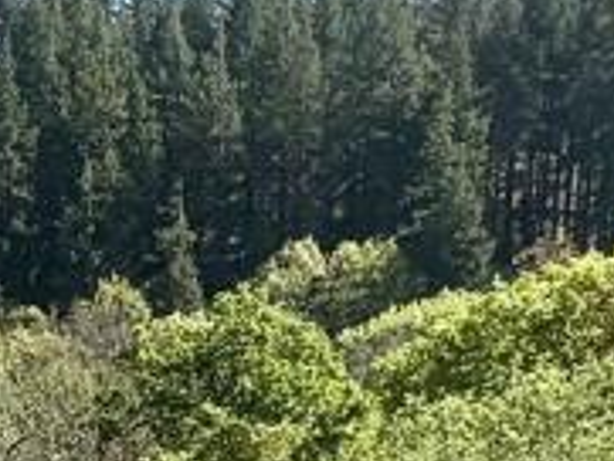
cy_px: 902
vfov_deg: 15.3
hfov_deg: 23.0
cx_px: -92
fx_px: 1402
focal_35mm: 79
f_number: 2.2
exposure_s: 1/820
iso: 50
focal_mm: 2.22
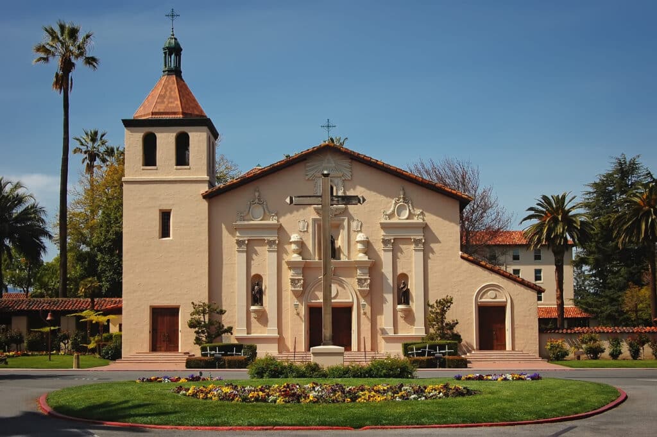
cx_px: 328
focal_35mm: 57
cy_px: 218
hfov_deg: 35.1
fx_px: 1039
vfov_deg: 23.7
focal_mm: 38
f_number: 16
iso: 200
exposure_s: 1/200
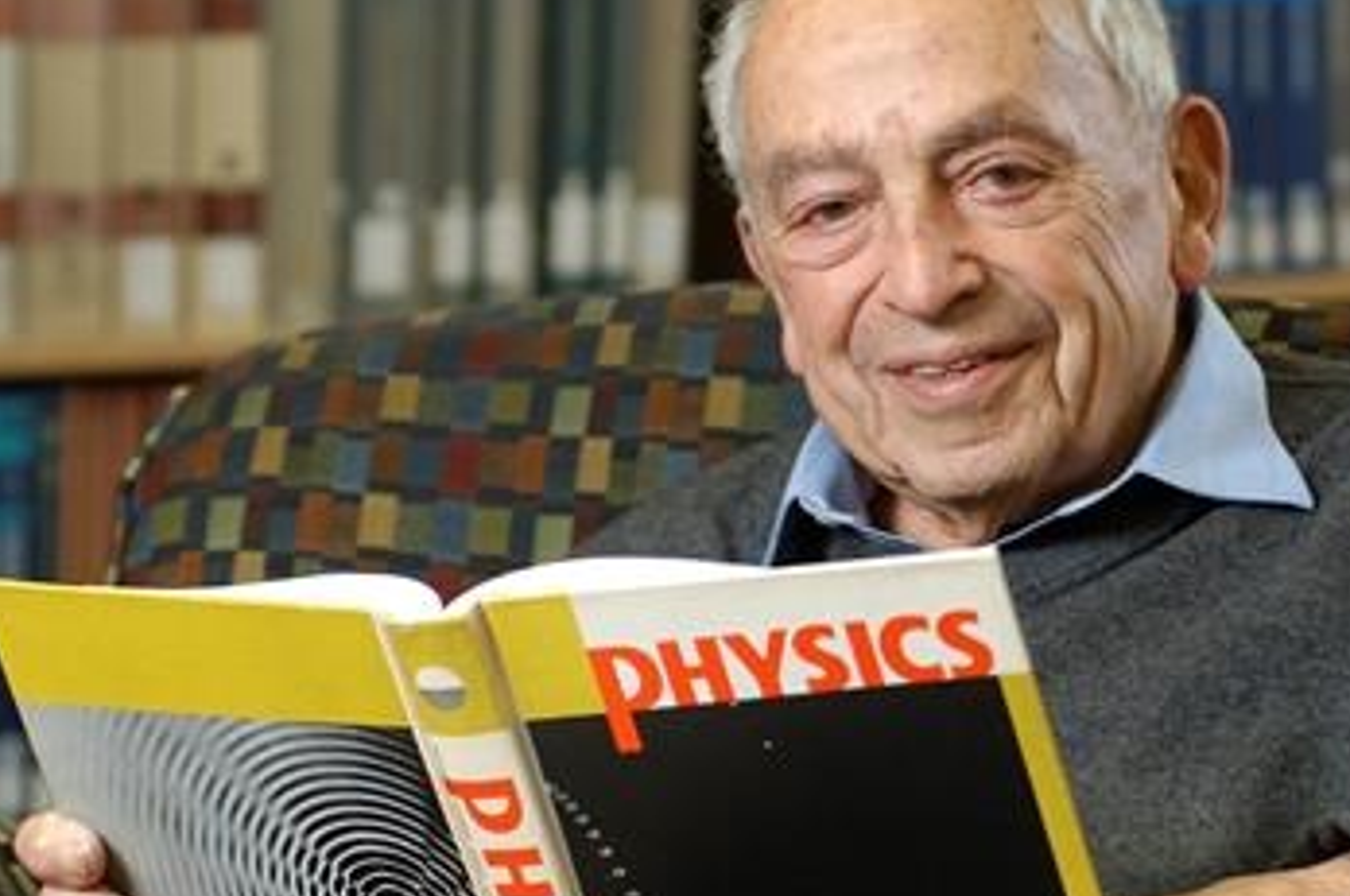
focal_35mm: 224
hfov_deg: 9.2
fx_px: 8388
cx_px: 997
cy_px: 458
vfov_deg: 6.1
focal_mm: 80
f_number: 4.5
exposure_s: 1/30
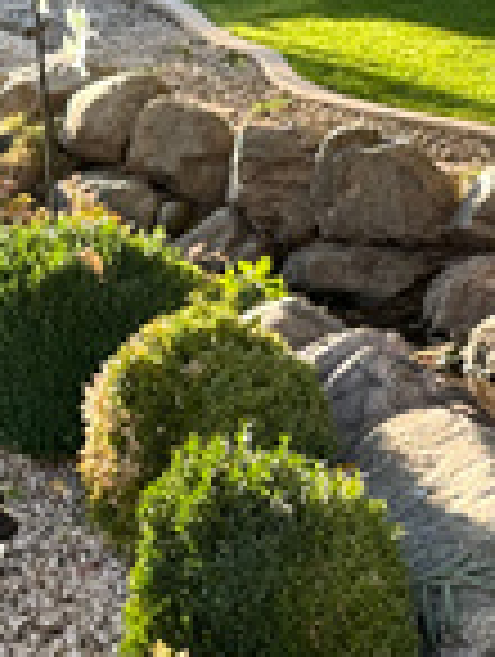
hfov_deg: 14.1
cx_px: 338
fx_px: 1996
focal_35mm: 105
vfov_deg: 18.6
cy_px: 446
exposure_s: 1/240
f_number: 1.78
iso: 64
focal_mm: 6.86
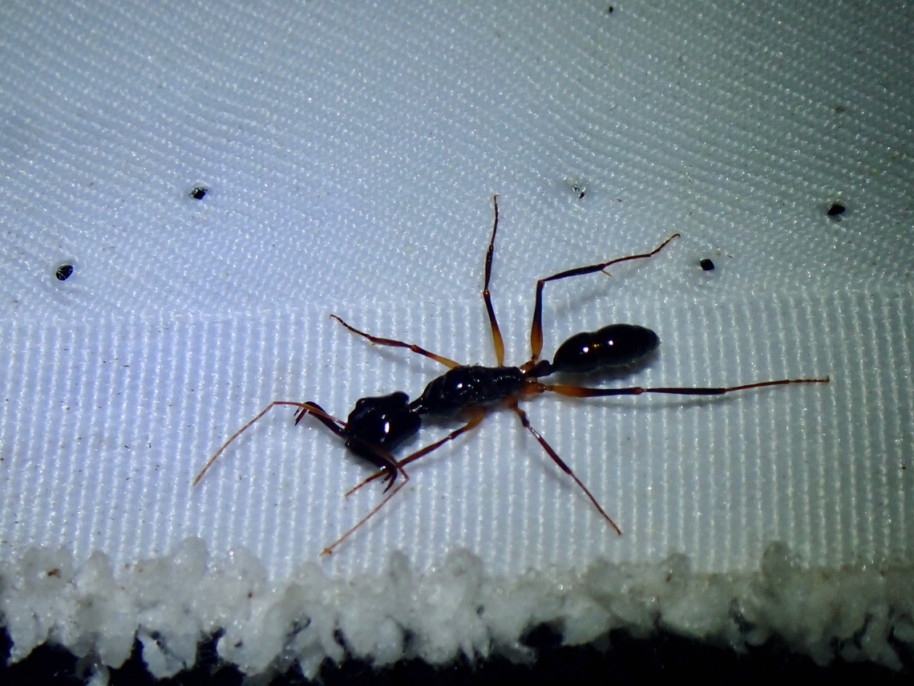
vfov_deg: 14.8
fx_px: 2640
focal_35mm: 100
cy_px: 343
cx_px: 457
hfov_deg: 19.6
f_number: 18
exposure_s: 1/400
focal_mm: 18
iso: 200
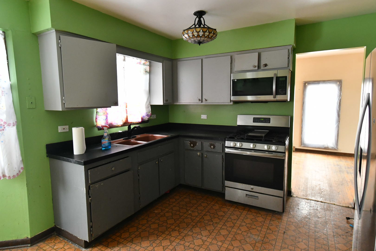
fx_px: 209
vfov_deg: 61.9
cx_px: 188
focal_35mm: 20
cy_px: 126
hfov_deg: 84.0
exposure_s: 1/25
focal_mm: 10
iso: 1600
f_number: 6.3
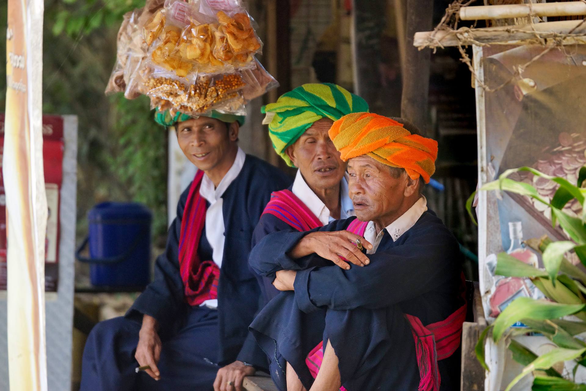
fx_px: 4069
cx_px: 293
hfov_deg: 8.2
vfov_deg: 5.5
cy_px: 196
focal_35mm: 250
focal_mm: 250
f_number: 5.6
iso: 1250
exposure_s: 1/320
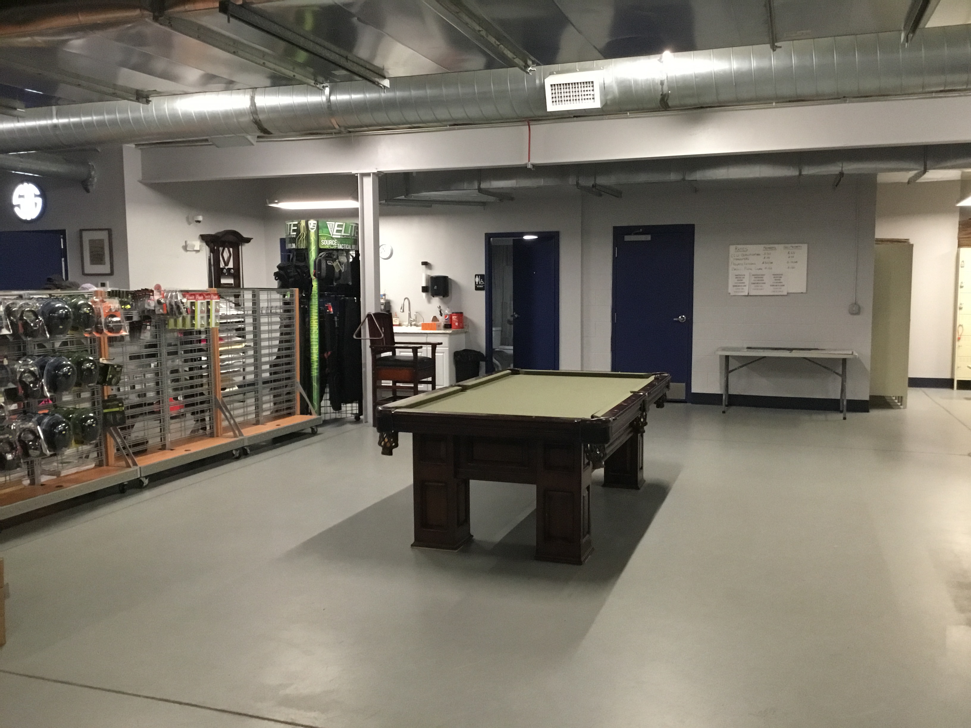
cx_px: 486
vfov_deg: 45.4
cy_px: 364
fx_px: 870
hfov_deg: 58.4
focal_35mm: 31
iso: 200
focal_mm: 3.3
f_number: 2.4
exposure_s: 1/30
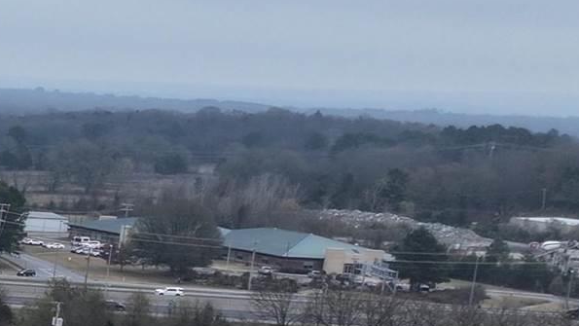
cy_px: 446
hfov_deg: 12.1
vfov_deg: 8.8
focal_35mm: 135
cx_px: -887
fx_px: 2073
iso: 110
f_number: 2.8
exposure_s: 1/500
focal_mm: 12.29
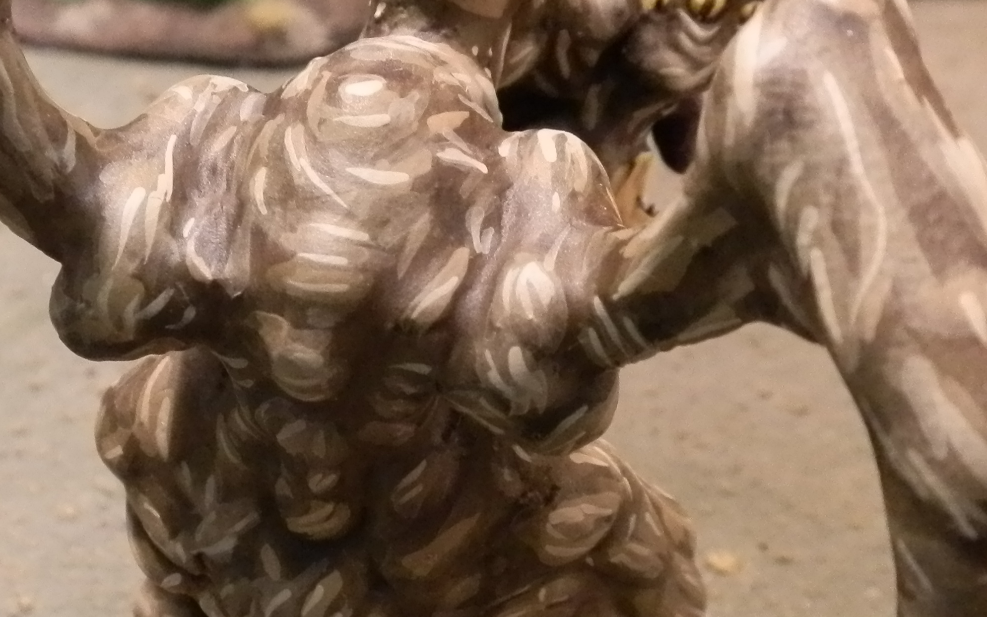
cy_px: 391
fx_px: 1721
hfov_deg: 31.7
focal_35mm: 64
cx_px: 304
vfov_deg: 20.3
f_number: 3.1
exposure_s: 1/40
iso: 400
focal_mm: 5
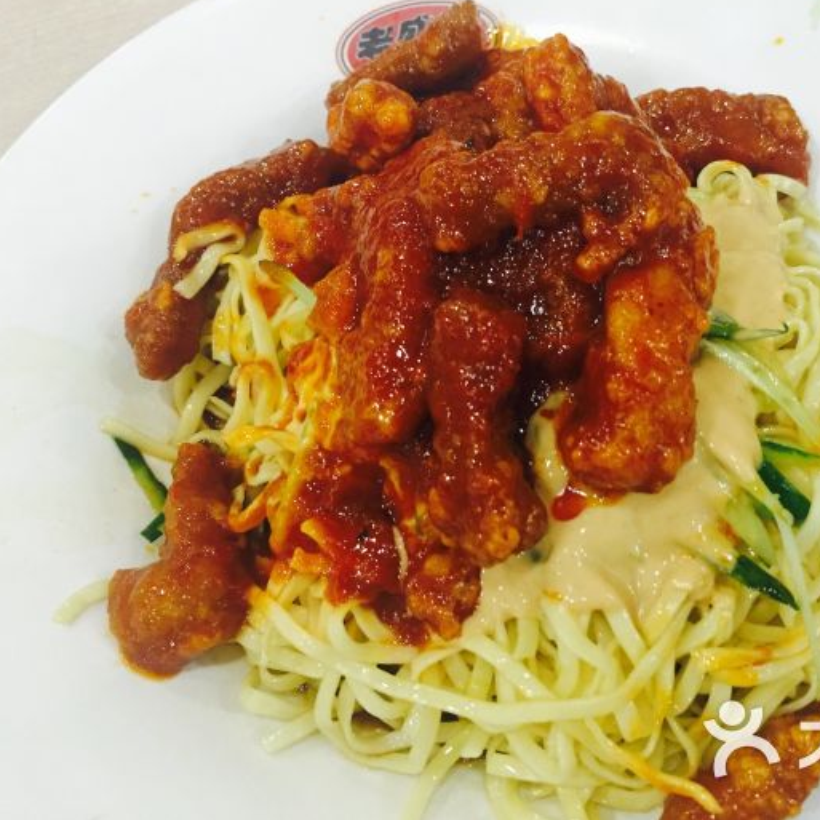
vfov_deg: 47.2
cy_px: 402
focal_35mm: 35
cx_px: 545
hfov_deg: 46.5
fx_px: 938
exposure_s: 1/33
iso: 200
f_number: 2.2
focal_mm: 4.15
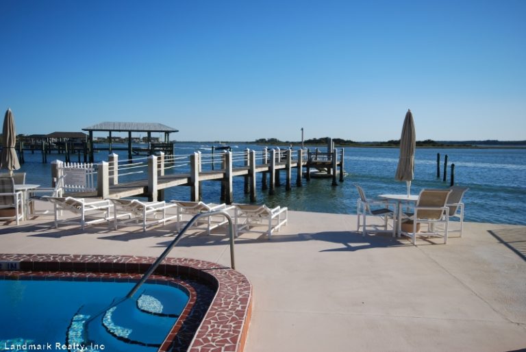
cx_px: 263
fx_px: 439
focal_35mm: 30
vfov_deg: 43.7
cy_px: 176
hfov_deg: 61.9
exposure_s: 1/250
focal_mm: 20
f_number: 8
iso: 100
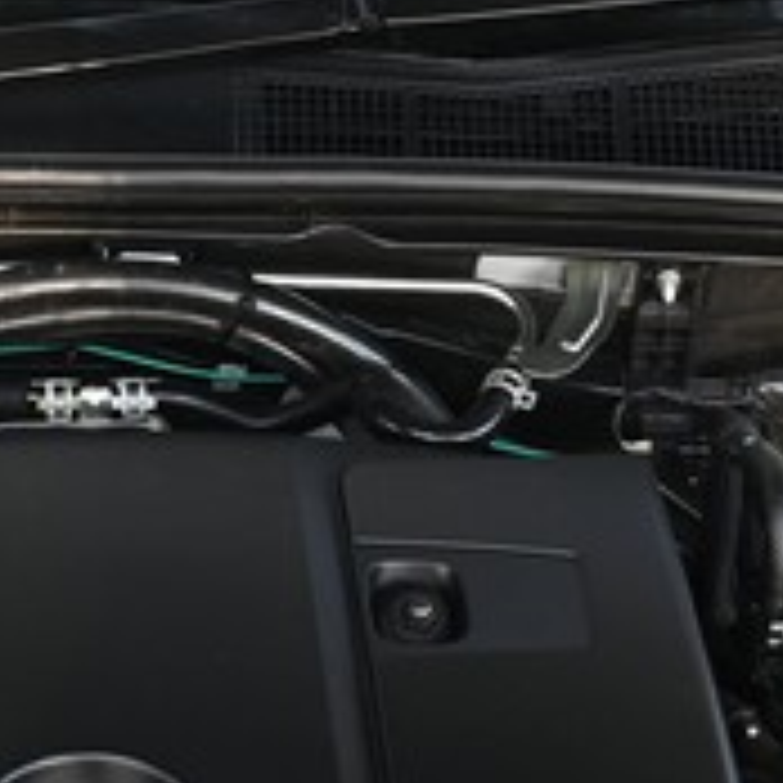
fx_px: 3301
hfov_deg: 13.4
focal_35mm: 129
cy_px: 1102
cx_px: 18
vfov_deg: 12.9
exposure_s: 1/50
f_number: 8
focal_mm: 24
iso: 400
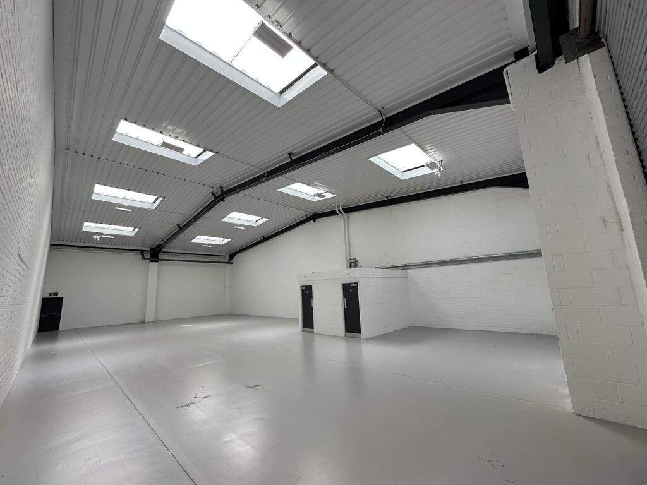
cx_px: 324
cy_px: 242
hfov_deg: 102.1
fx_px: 262
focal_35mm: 14
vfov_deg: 85.7
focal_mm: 2.22
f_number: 2.2
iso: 40
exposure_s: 1/467
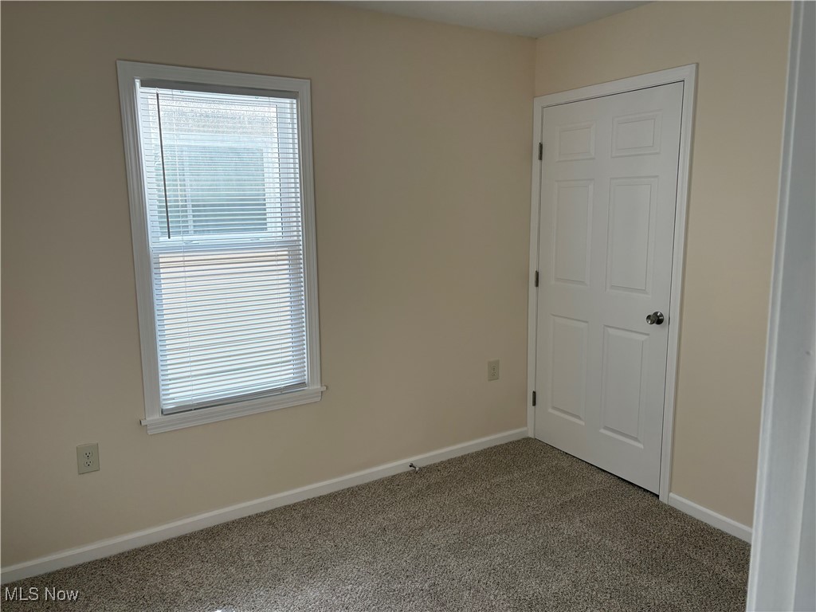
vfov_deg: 53.1
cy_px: 306
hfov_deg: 67.3
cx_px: 408
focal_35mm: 26
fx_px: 613
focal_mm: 5.96
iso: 80
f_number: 1.6
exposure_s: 1/156
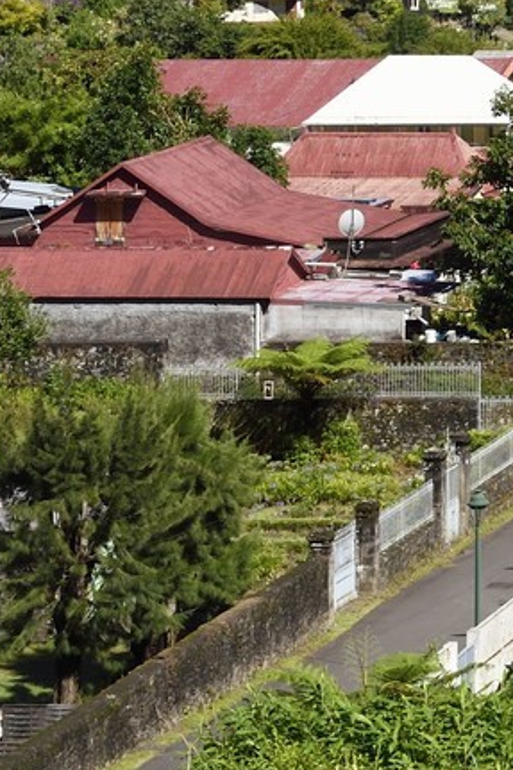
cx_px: 1266
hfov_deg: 6.3
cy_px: -172
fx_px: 4449
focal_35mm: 208
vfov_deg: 9.7
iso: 200
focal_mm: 56
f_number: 14
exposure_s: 1/250
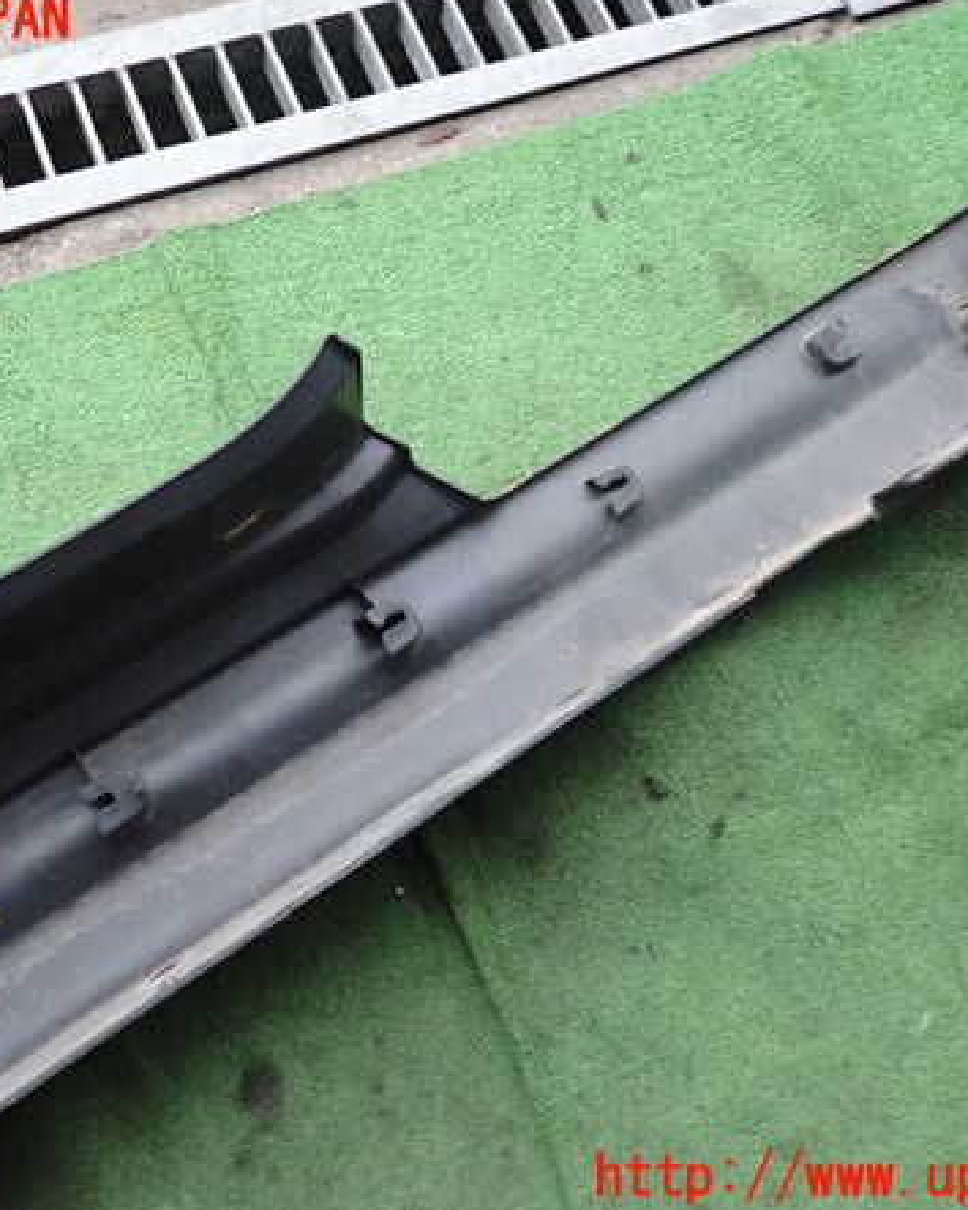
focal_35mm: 33
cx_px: 393
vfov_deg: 54.2
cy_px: 600
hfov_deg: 44.3
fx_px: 1182
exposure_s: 1/30
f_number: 2
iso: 250
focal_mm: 4.5
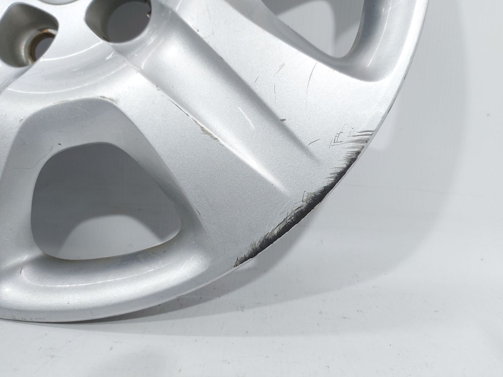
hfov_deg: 71.6
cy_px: 188
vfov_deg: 56.8
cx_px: 252
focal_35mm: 24
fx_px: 349
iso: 50
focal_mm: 5.23
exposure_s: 1/50
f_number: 1.8
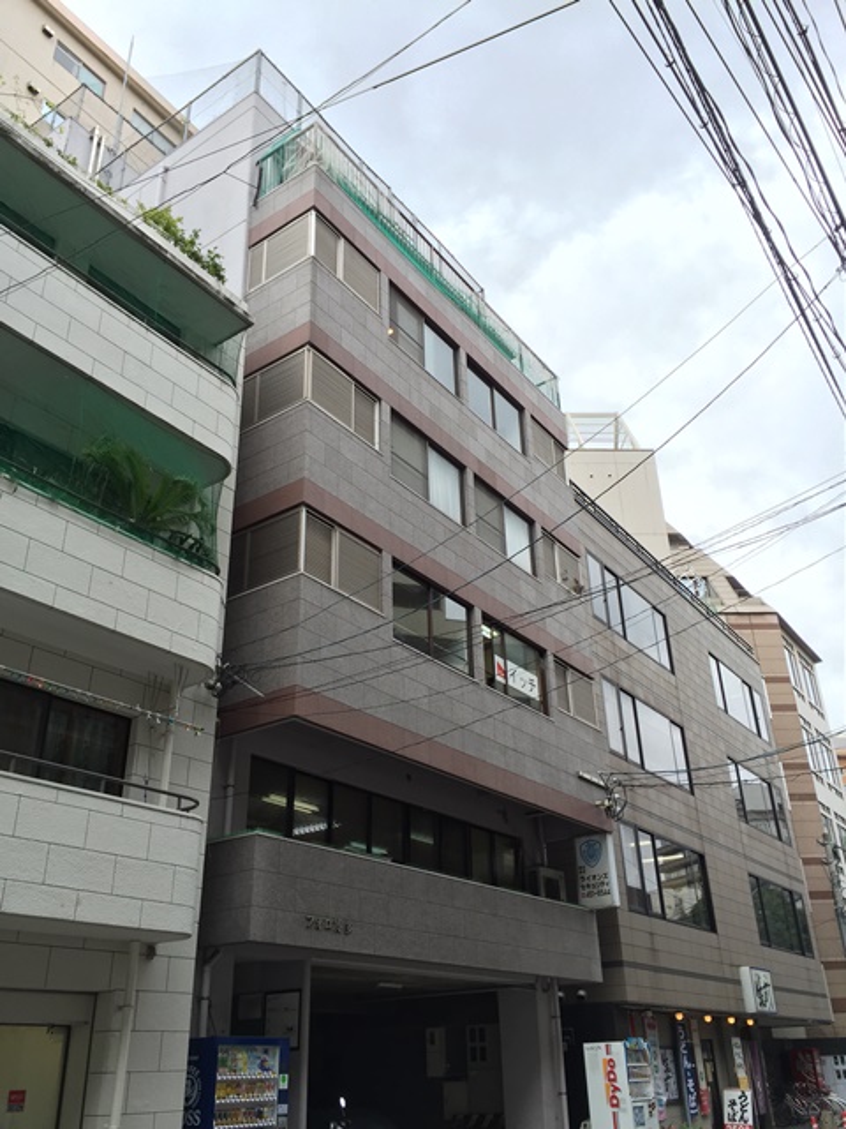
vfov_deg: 61.7
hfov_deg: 48.2
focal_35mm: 29
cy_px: 564
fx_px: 945
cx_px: 423
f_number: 2.2
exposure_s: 1/188
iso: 32
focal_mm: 4.15
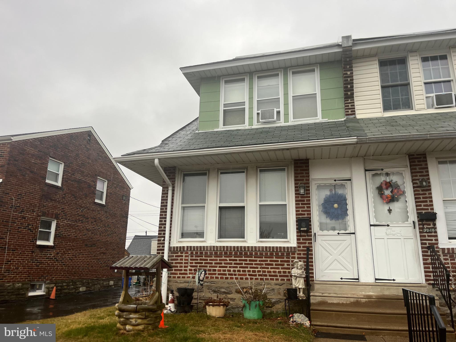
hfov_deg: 67.3
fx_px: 343
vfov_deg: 53.1
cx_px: 228
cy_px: 171
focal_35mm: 26
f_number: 1.6
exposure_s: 1/220
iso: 40
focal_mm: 5.1
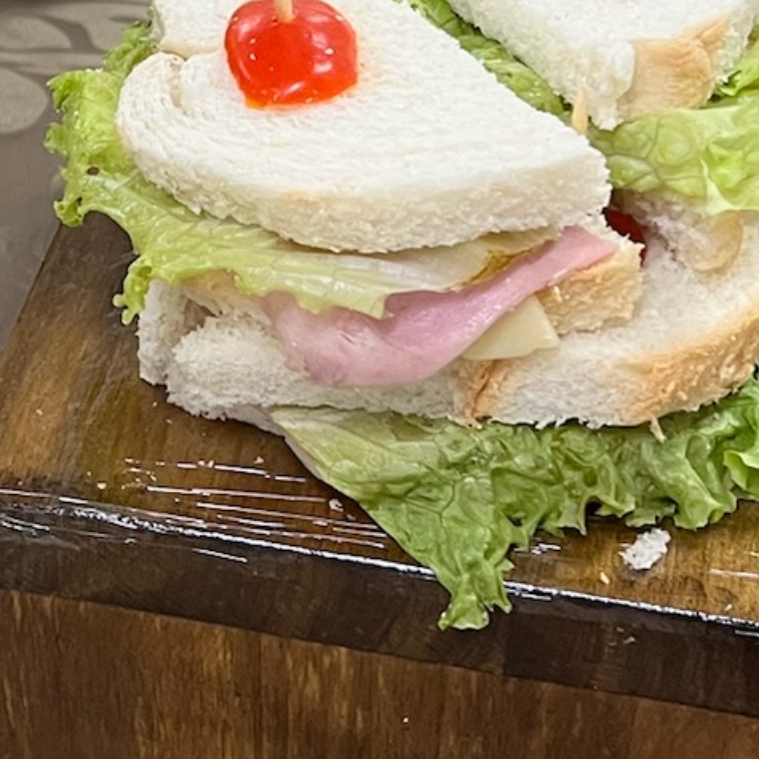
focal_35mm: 99
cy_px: 224
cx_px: -197
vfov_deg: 17.5
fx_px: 2456
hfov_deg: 16.7
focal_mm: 5.1
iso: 100
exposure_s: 1/60
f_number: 1.6
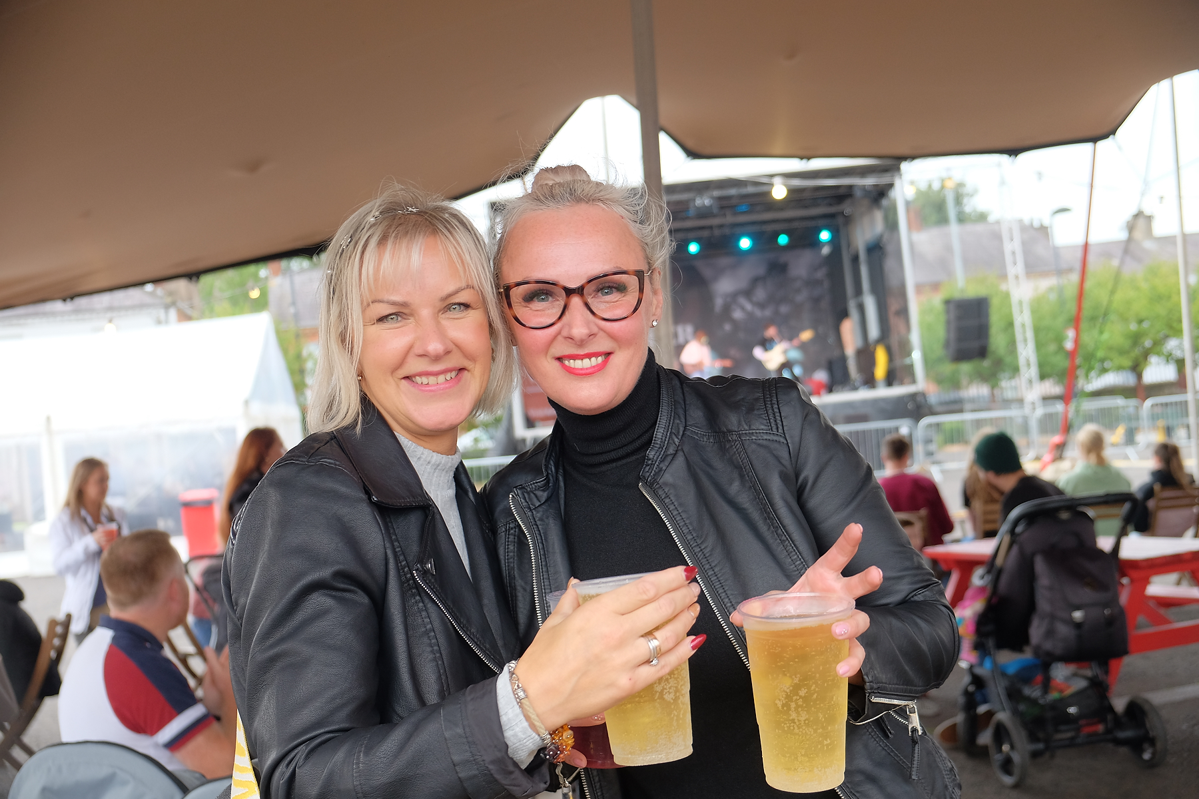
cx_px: 600
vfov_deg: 31.9
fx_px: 1399
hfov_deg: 46.4
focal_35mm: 42
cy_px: 400
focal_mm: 27.7
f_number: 3.2
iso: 400
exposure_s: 1/140
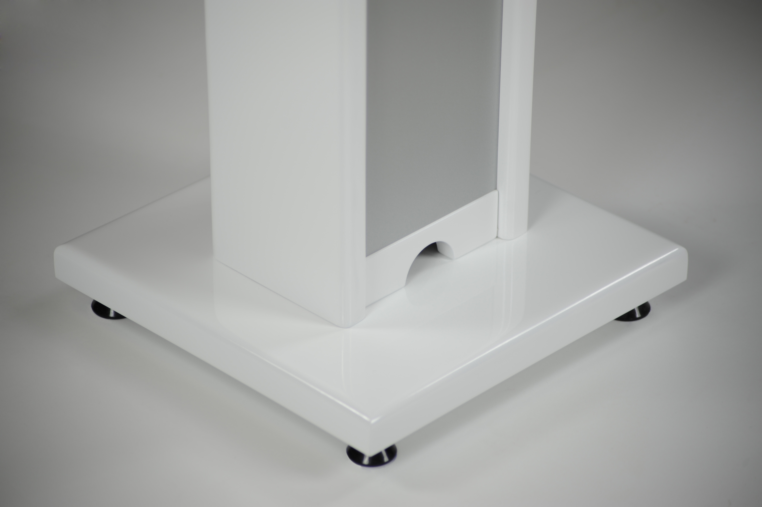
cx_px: 381
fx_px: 3173
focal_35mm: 150
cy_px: 254
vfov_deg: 9.1
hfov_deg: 13.7
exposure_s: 1/125
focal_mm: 150
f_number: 4.5
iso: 200
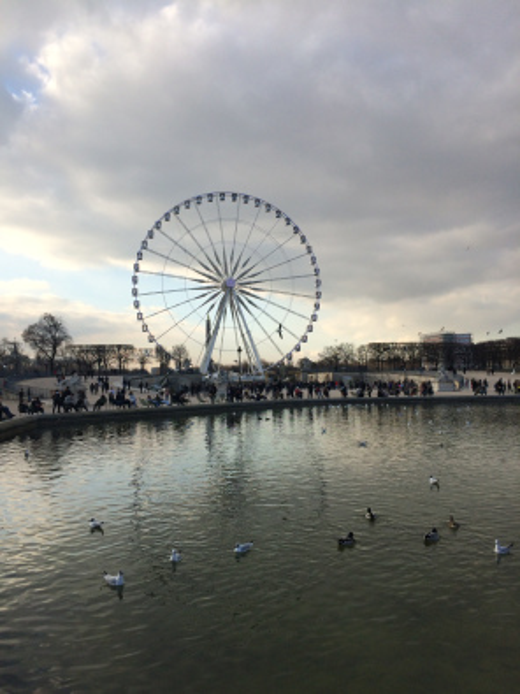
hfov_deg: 48.2
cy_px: 347
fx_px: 581
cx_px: 260
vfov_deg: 61.7
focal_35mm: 29
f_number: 2.2
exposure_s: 1/1282
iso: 32
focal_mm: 4.15
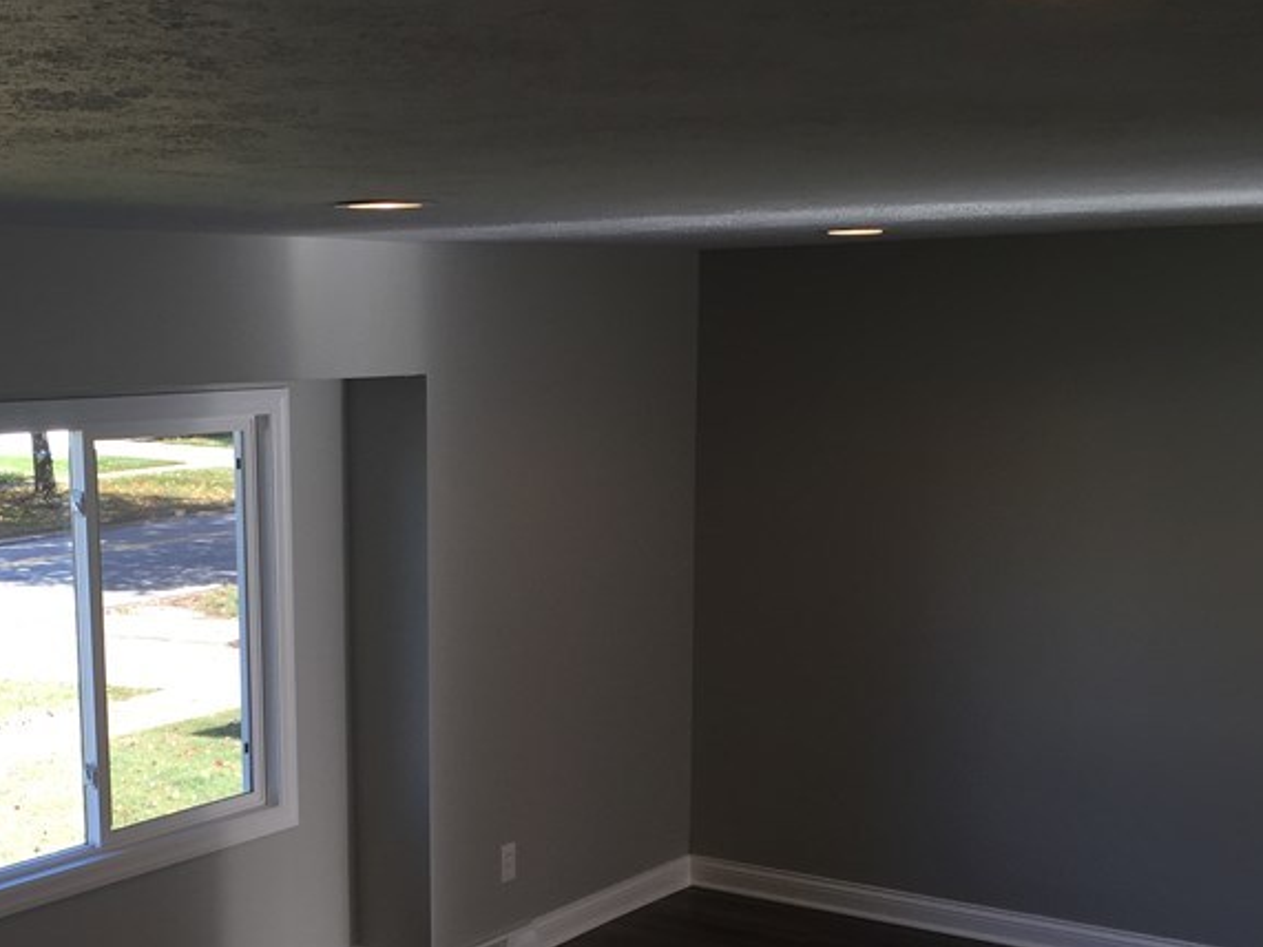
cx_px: 405
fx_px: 1897
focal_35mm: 52
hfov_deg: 36.4
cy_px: 735
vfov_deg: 27.6
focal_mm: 4.15
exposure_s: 1/120
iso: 32
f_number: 2.2
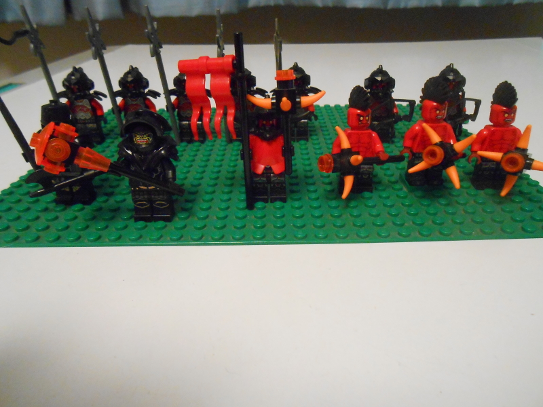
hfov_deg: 67.3
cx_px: 272
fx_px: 408
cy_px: 204
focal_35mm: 26
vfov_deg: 53.1
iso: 800
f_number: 3.5
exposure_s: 1/5
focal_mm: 4.6
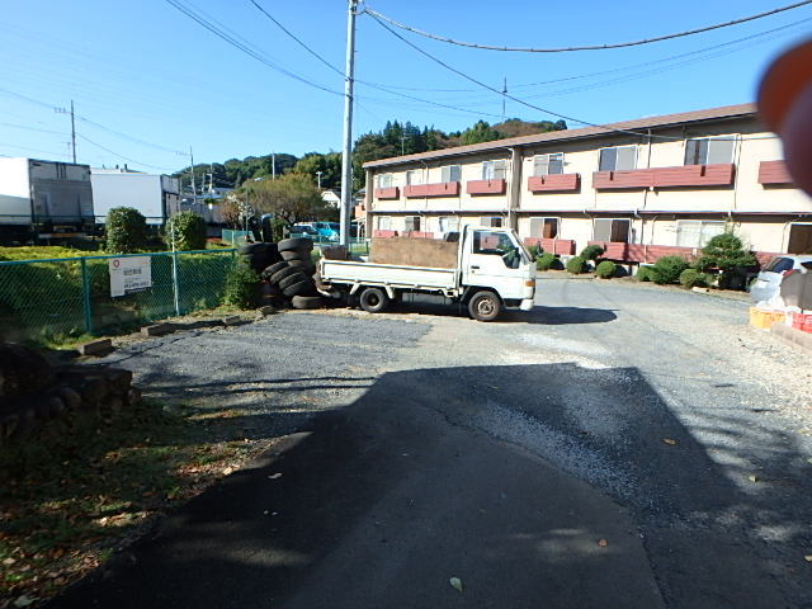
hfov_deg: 79.0
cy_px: 304
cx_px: 406
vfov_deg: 63.4
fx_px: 493
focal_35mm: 21
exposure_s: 1/640
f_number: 3.5
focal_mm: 3.7
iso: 125
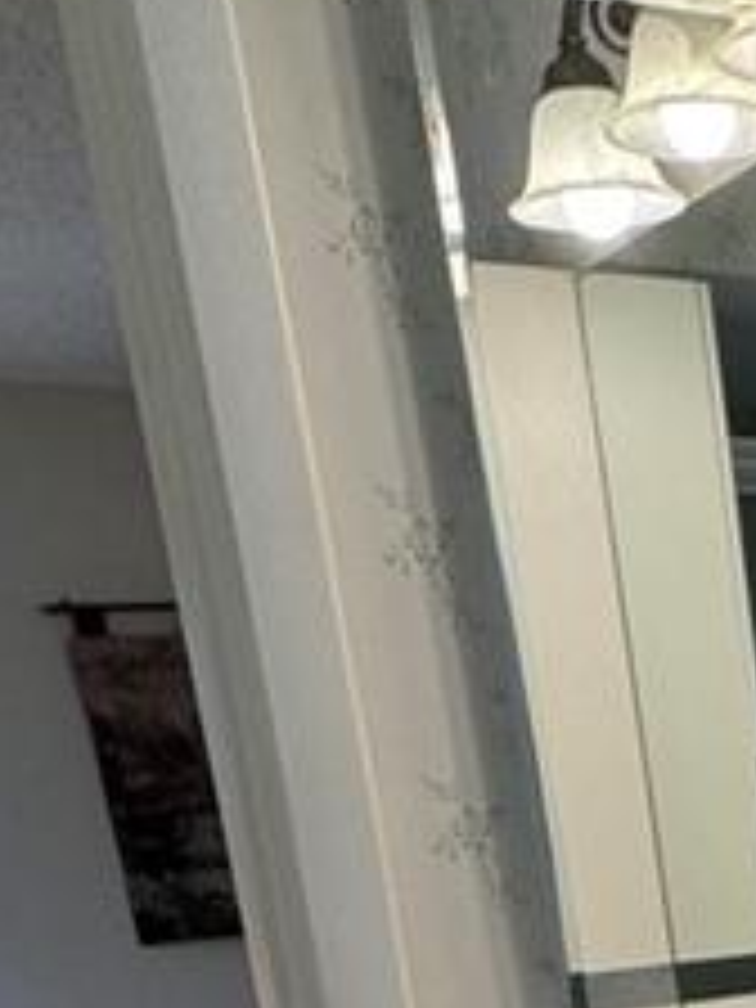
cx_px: 1148
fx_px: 2184
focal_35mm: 75
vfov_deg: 21.9
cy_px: 1480
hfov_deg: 17.6
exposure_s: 1/120
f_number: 2.2
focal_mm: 2.22
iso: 80
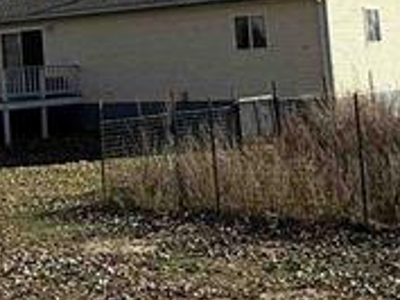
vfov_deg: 17.6
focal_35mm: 81
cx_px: -27
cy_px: -29
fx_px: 937
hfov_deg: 22.9
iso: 50
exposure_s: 1/1497
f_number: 2.2
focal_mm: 2.22
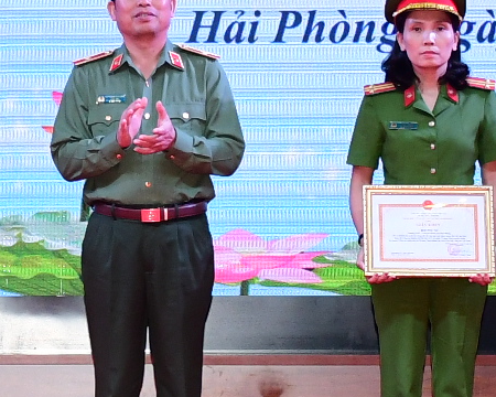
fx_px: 4096
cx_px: 104
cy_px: 58
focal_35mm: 279
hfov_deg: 6.9
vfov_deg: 5.5
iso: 800
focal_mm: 32
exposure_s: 1/200
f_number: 5
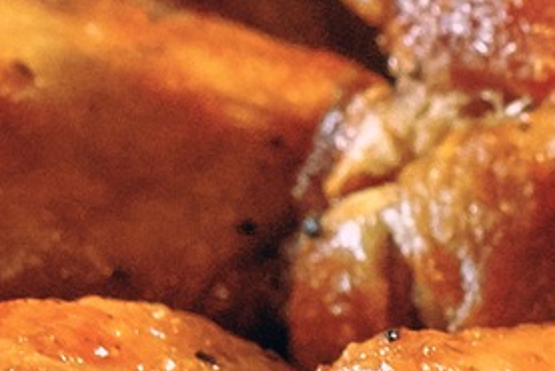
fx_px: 4643
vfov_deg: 4.6
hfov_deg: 6.4
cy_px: 237
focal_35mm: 301
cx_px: 1442
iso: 2000
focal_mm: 35
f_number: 10
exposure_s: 1/125
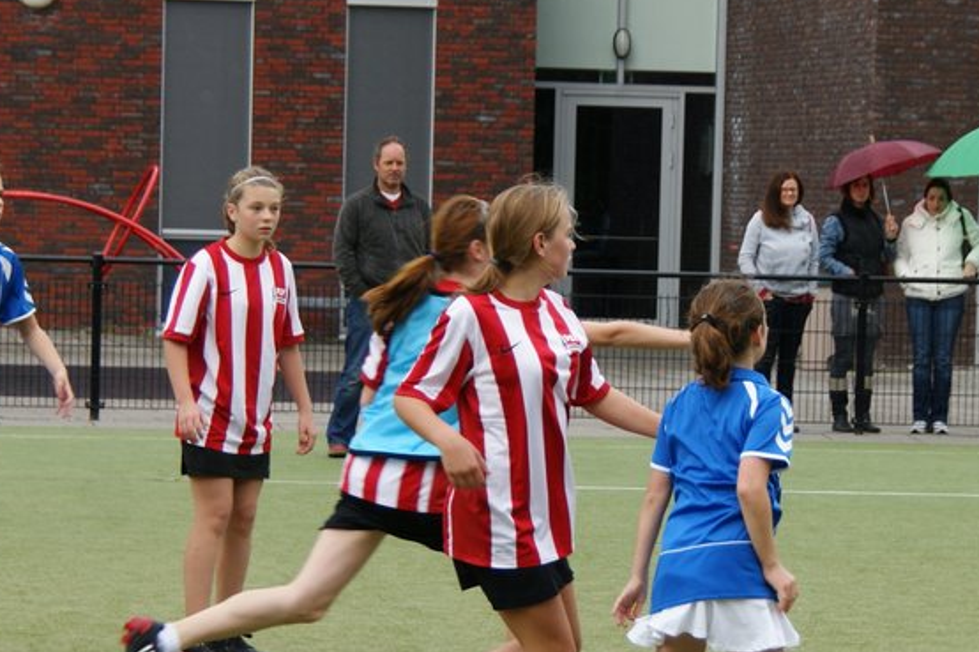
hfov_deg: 10.5
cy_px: 368
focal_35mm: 195
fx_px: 5301
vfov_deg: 7.0
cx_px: 581
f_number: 5.6
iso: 160
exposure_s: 1/320
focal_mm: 60
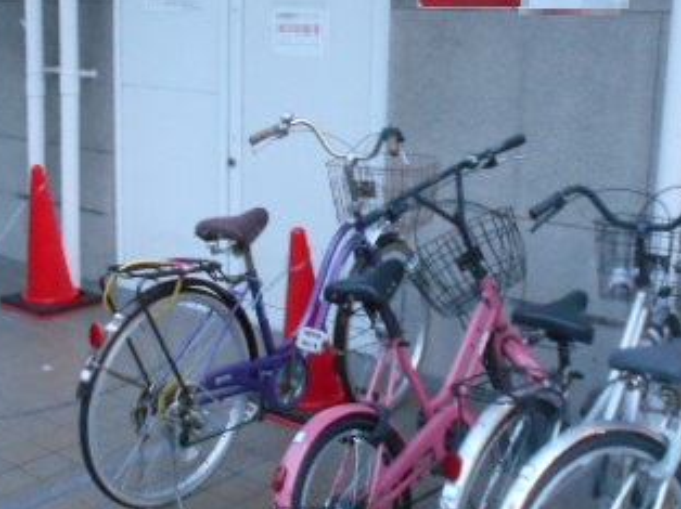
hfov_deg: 36.2
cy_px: 234
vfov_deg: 27.5
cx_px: 314
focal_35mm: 53
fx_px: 1042
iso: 800
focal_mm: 4.6
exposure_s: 1/25
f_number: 3.2
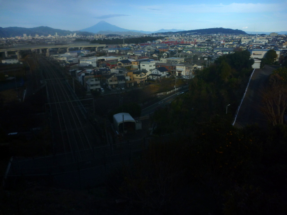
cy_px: 108
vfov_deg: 49.7
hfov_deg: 63.4
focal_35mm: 28
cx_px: 144
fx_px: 232
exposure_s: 1/1300
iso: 80
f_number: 3.3
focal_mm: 4.9
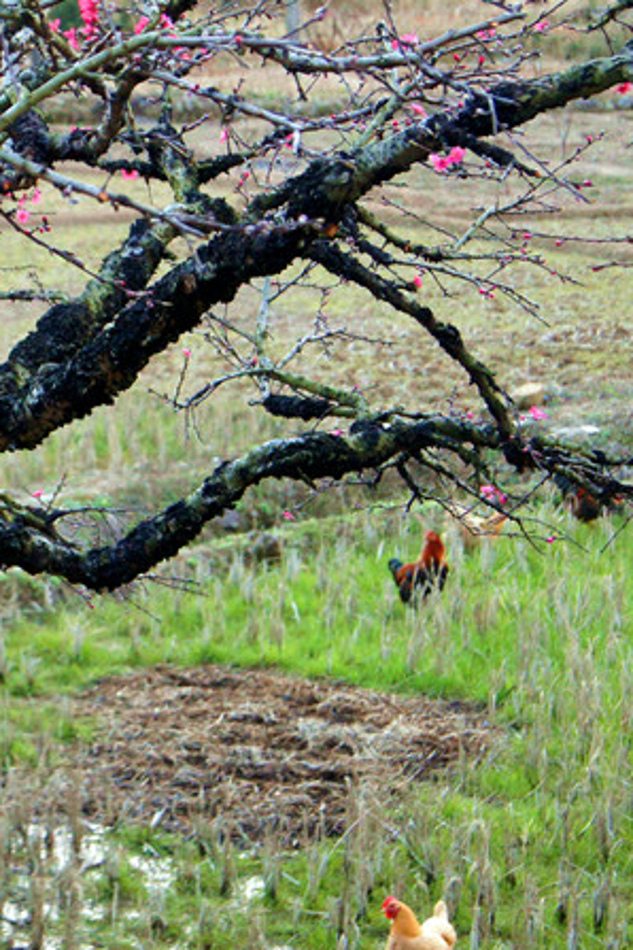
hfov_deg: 9.0
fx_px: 3982
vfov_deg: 13.6
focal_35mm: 151
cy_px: 440
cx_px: 11
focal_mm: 50
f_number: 5.6
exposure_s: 1/160
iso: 800
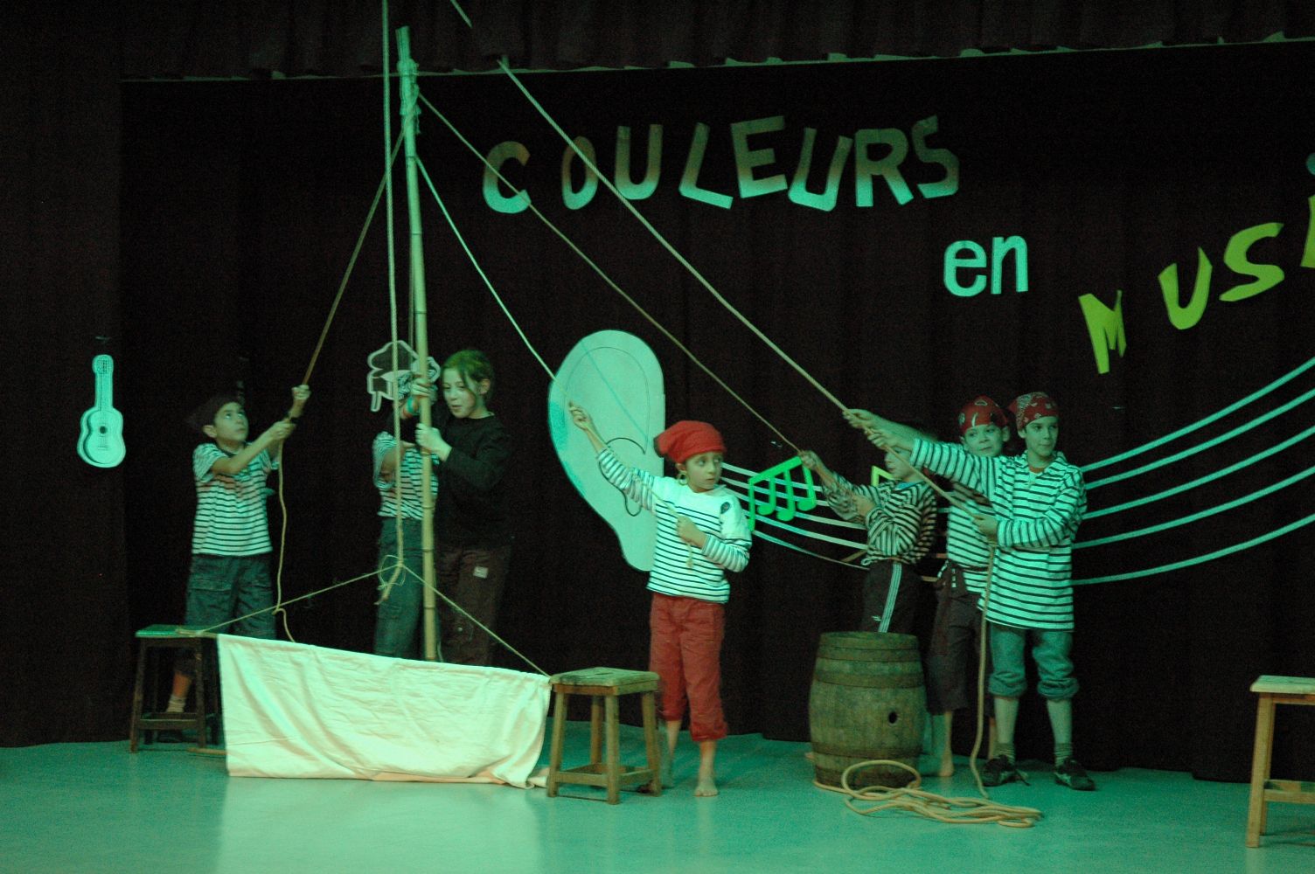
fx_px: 3011
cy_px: 437
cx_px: 658
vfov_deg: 16.5
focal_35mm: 82
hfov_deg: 24.6
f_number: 4.5
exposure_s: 1/10
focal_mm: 55
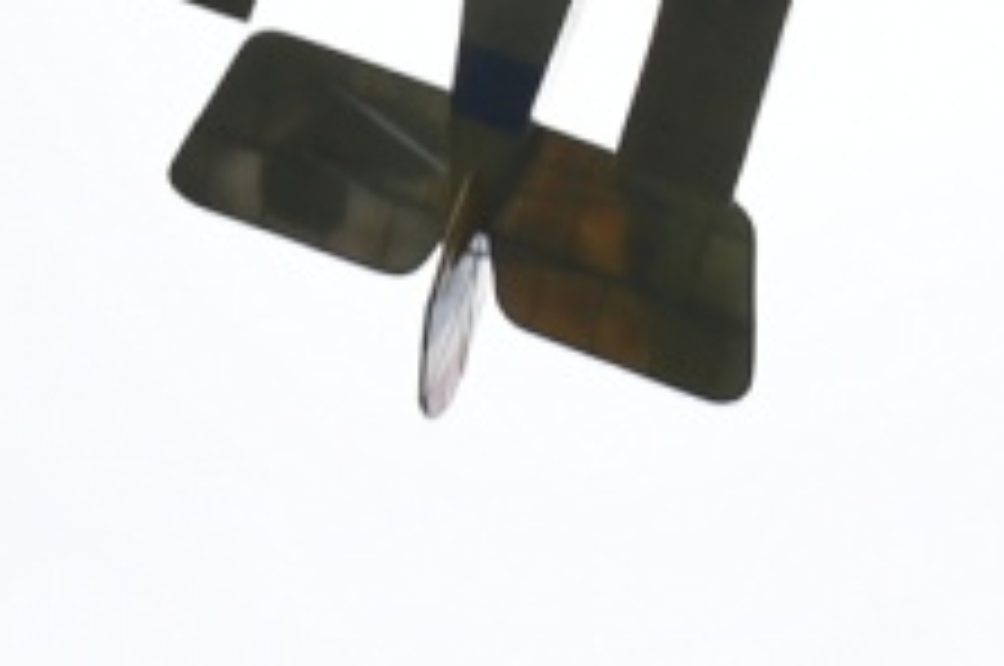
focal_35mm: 1077
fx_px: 29993
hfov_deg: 1.9
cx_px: 666
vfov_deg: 1.3
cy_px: -252
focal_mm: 200
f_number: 11
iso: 640
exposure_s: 1/640
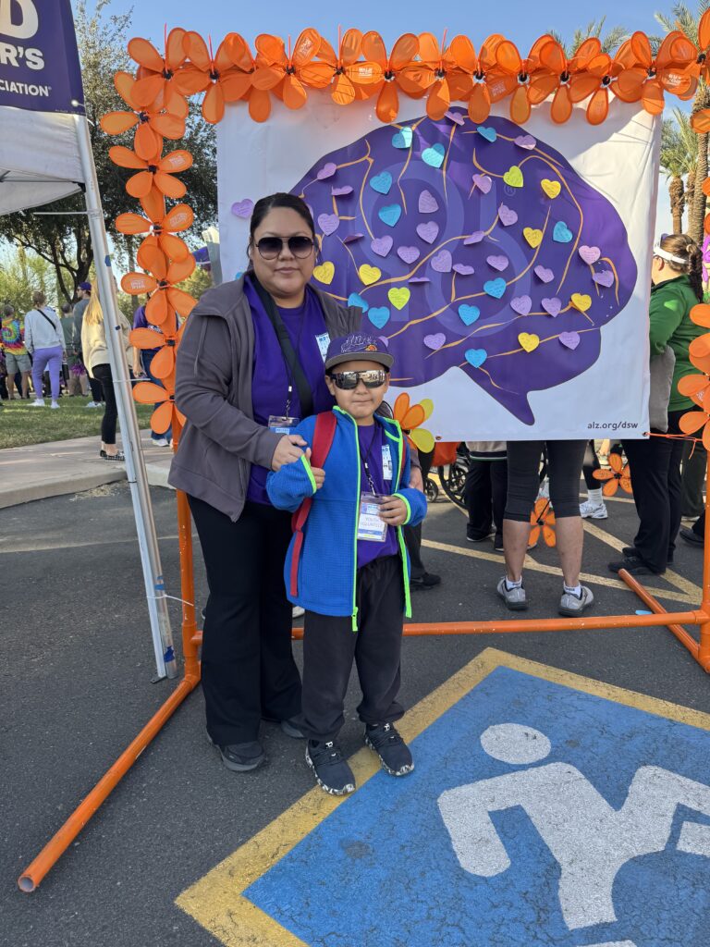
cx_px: 355
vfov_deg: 71.6
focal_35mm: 24
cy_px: 474
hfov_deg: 56.8
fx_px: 656
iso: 80
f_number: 1.78
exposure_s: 1/549
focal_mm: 6.76
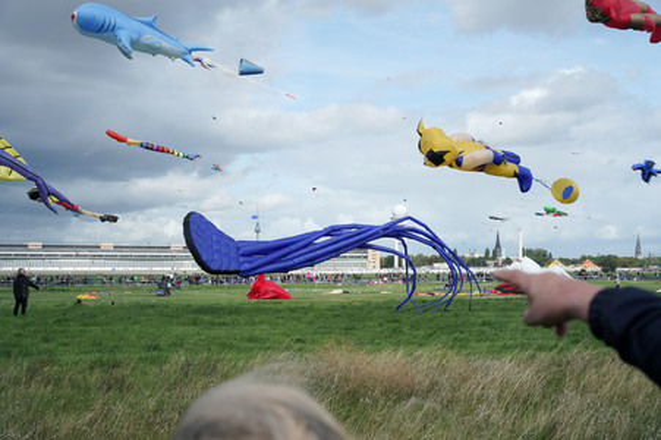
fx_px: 991
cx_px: 330
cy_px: 220
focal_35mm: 54
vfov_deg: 25.0
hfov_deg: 36.9
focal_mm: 54
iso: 640
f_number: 8
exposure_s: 1/500
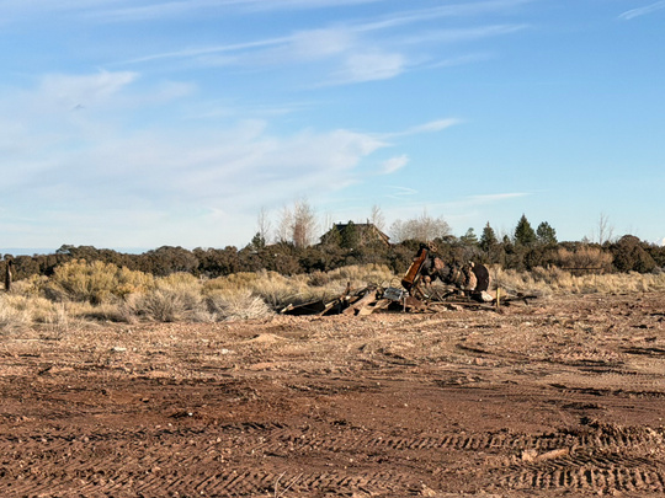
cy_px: 266
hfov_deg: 21.1
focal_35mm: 91
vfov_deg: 16.2
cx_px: 579
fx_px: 1748
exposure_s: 1/6536
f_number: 1.78
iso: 64
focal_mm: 6.76
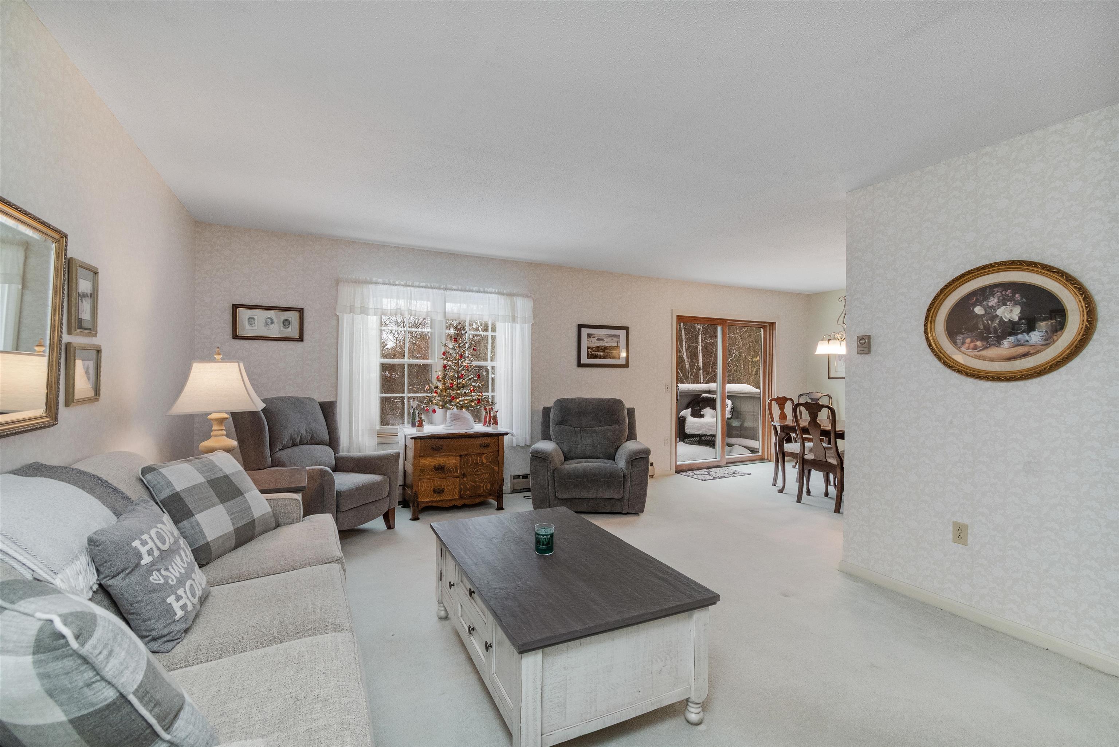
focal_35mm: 15
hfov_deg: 100.4
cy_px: 374
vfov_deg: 77.4
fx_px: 466
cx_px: 560
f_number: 7.1
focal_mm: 10
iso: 1000
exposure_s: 1/6
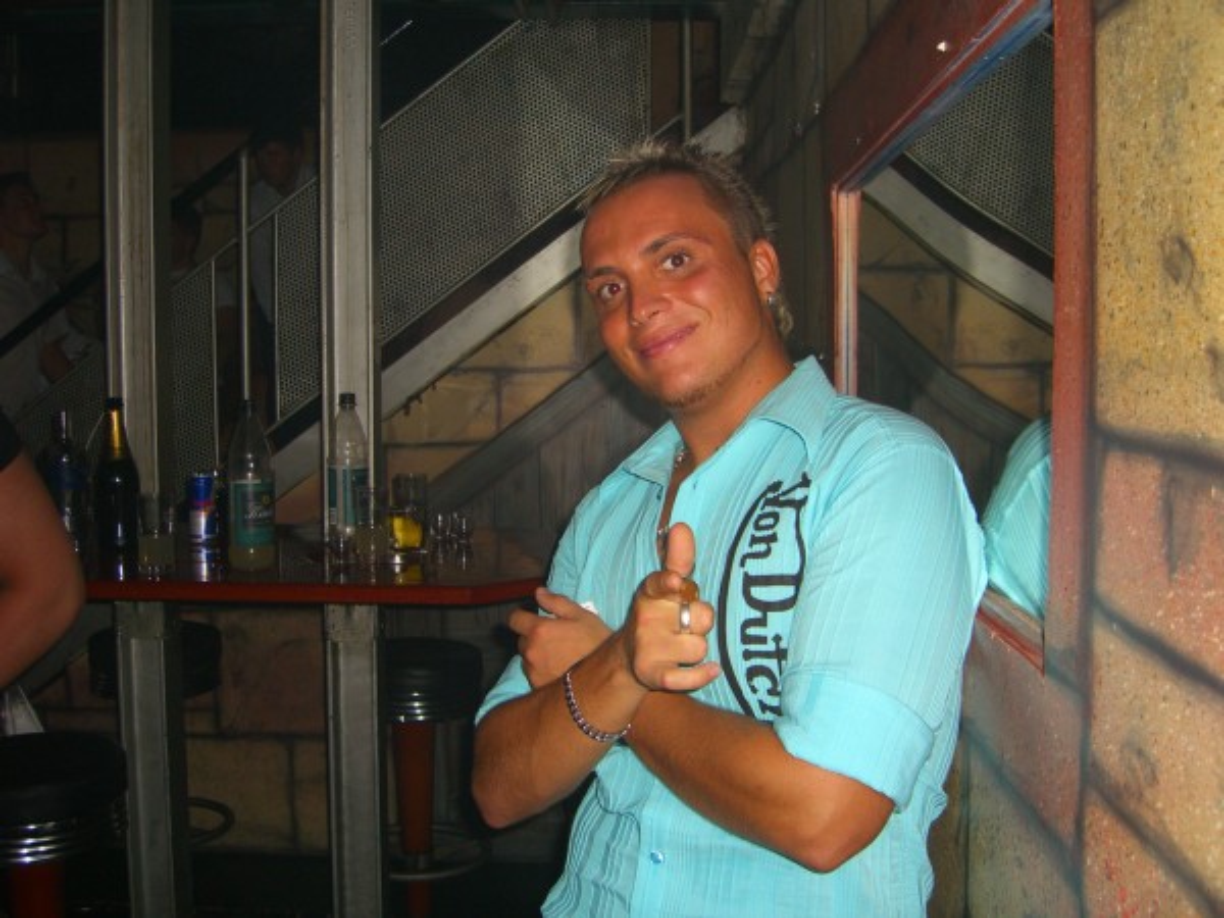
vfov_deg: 37.7
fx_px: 1344
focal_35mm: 38
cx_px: 612
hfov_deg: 49.0
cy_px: 459
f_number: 2.8
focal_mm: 7.9
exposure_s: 1/60
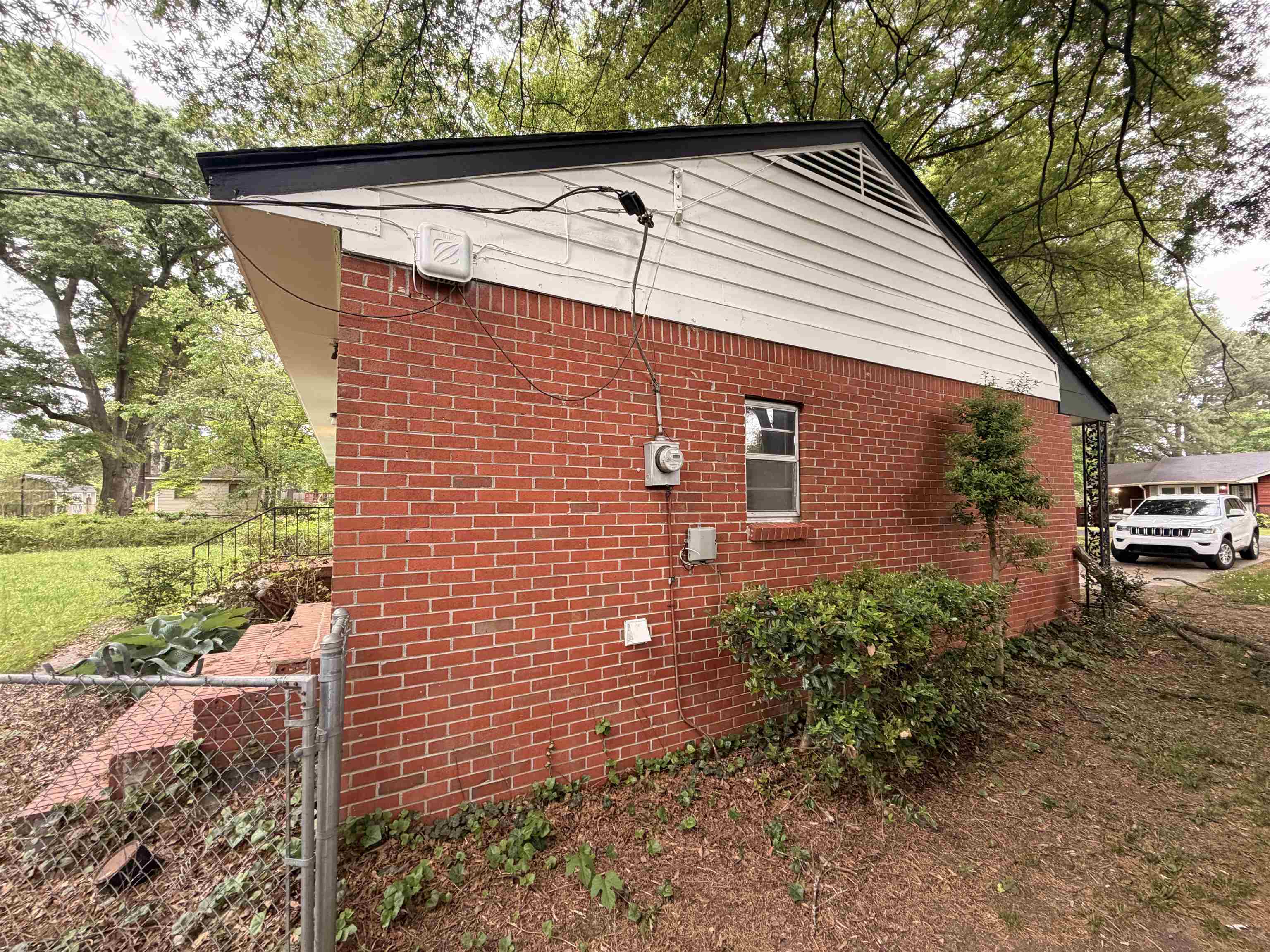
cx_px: 635
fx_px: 514
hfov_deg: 102.1
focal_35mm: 14
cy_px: 476
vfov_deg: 85.7
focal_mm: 2.22
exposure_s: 1/121
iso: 250
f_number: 2.2
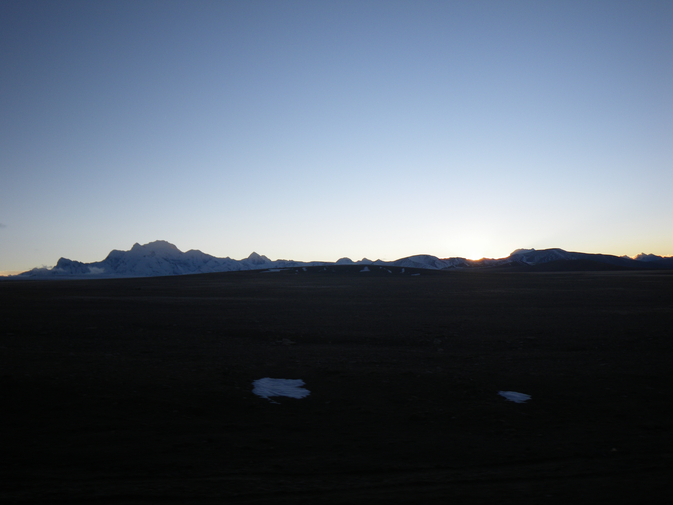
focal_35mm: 34
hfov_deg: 54.0
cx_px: 336
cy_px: 252
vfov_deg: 41.8
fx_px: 661
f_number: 3.8
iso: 50
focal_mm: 6.1
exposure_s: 1/200
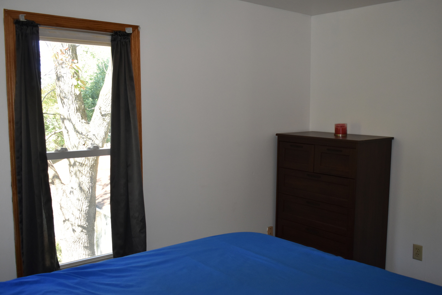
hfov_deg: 53.1
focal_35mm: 36
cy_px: 148
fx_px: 442
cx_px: 221
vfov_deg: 36.9
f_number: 4.5
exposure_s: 1/200
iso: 800
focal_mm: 24
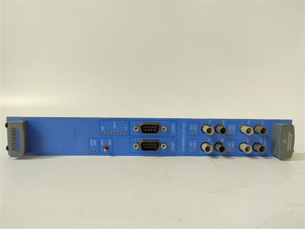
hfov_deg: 73.9
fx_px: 203
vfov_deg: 58.9
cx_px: 152
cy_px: 114
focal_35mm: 23
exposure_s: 1/100
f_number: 1.9
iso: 2488
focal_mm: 5.52
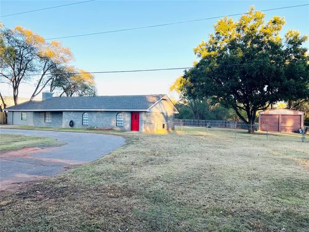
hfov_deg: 67.3
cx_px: 154
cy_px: 116
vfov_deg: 53.1
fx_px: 232
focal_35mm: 26
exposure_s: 1/827
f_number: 1.5
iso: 50
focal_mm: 5.7
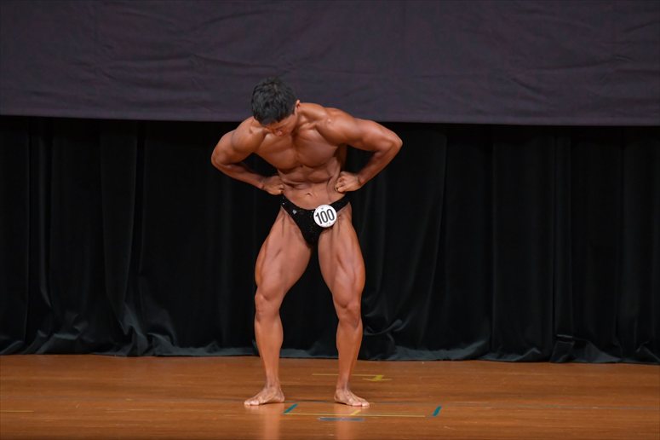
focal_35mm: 300
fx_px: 5497
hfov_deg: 6.9
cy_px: 220
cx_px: 330
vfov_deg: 4.6
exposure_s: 1/400
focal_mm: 200
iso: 4000
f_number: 5.6
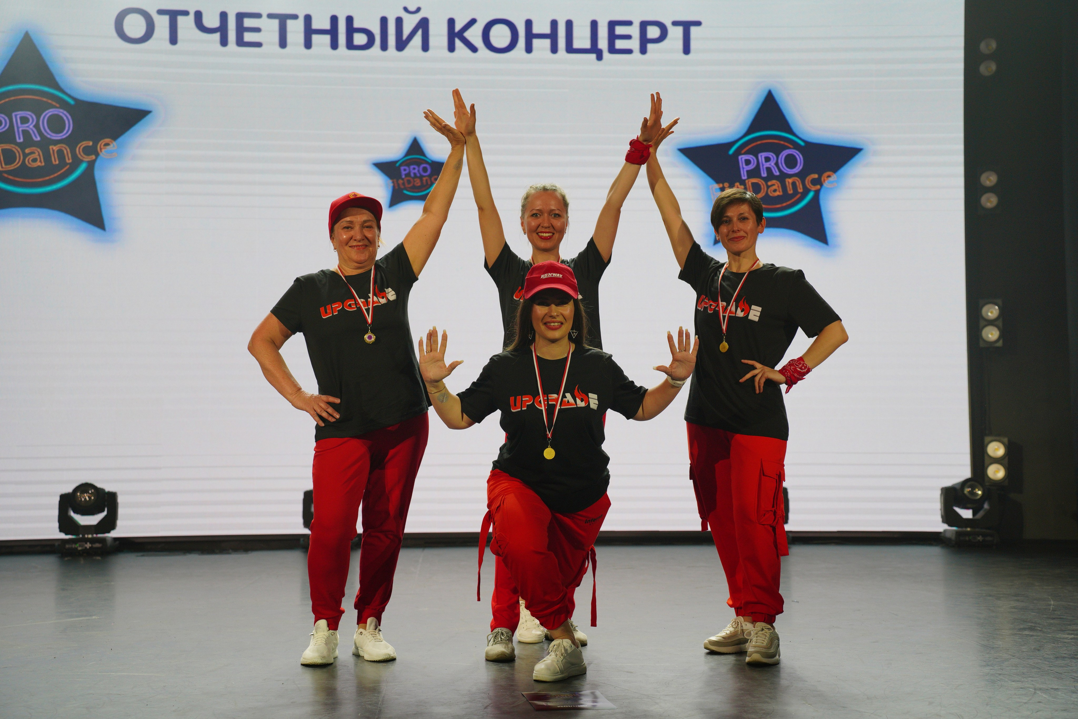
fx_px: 1467
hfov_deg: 40.3
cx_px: 539
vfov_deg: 27.5
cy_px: 360
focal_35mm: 49
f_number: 4
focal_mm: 49
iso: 500
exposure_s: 1/125
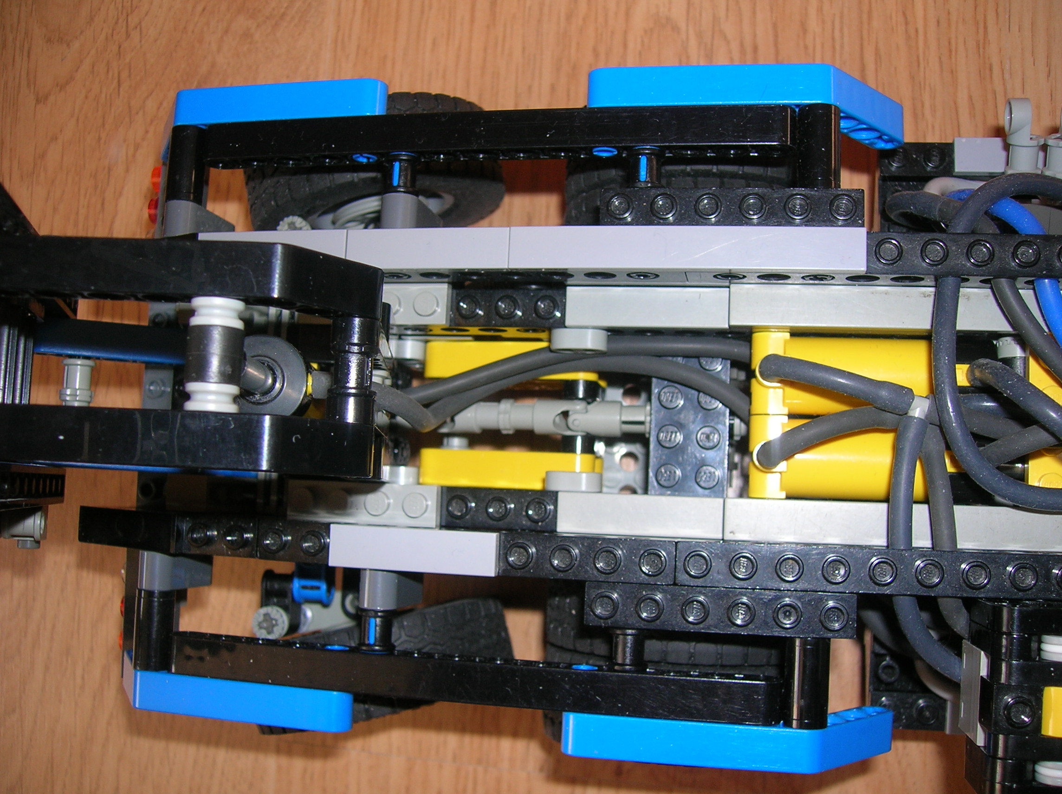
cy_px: 397
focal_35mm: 34
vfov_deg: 41.7
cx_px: 531
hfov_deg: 54.0
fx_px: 1042
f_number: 2.9
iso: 50
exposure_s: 1/60.1
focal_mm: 5.7
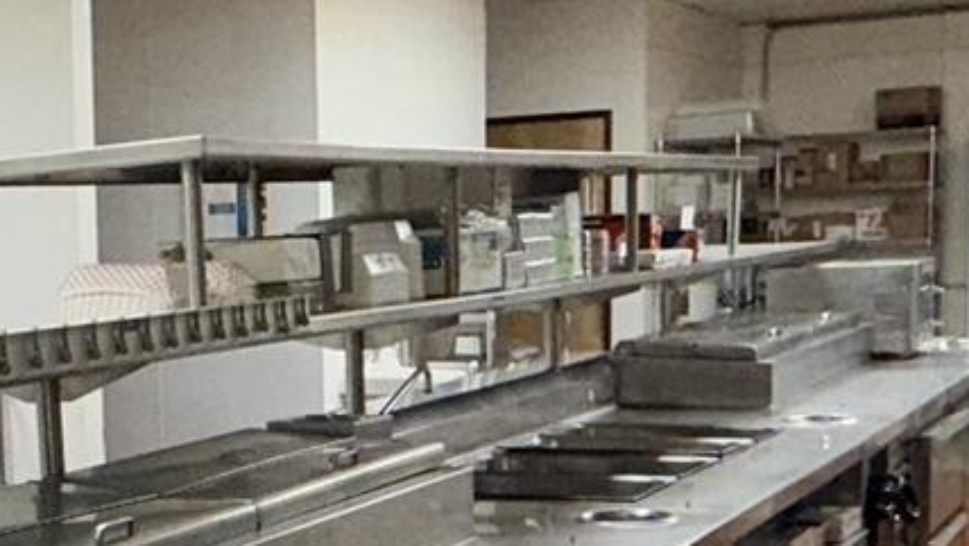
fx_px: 1876
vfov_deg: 16.3
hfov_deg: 27.1
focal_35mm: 73
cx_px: -38
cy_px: 487
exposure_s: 1/120
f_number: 2.2
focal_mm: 2.22
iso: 125
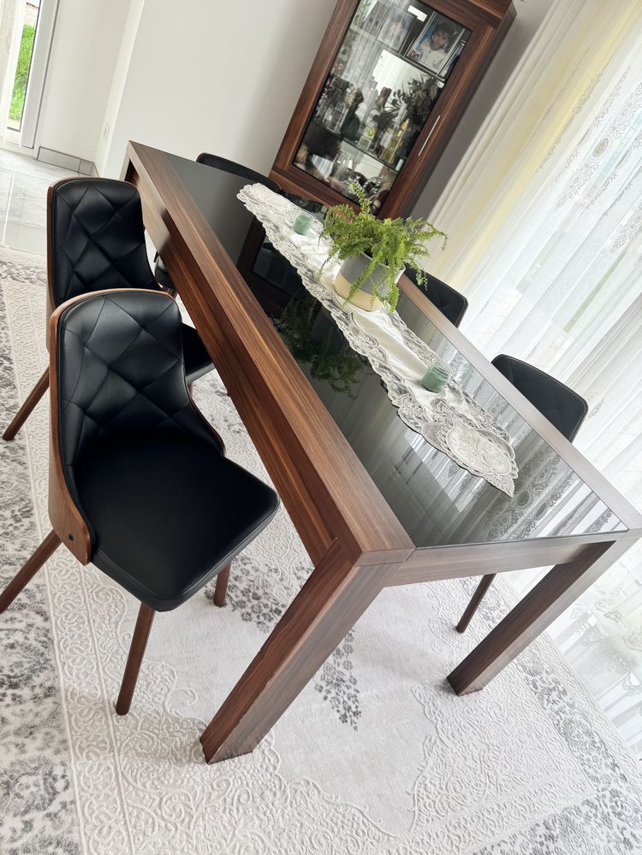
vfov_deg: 71.6
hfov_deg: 56.8
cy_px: 428
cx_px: 321
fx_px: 593
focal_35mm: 24
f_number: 1.78
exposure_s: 1/121
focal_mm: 6.76
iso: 64
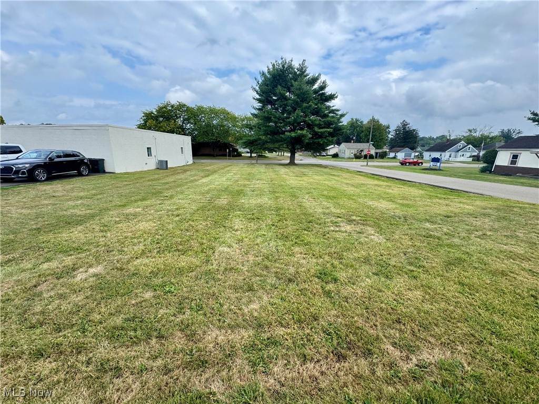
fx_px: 218
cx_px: 270
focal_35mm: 14
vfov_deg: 85.7
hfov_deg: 102.1
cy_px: 202
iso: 40
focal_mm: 2.22
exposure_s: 1/641
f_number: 2.2
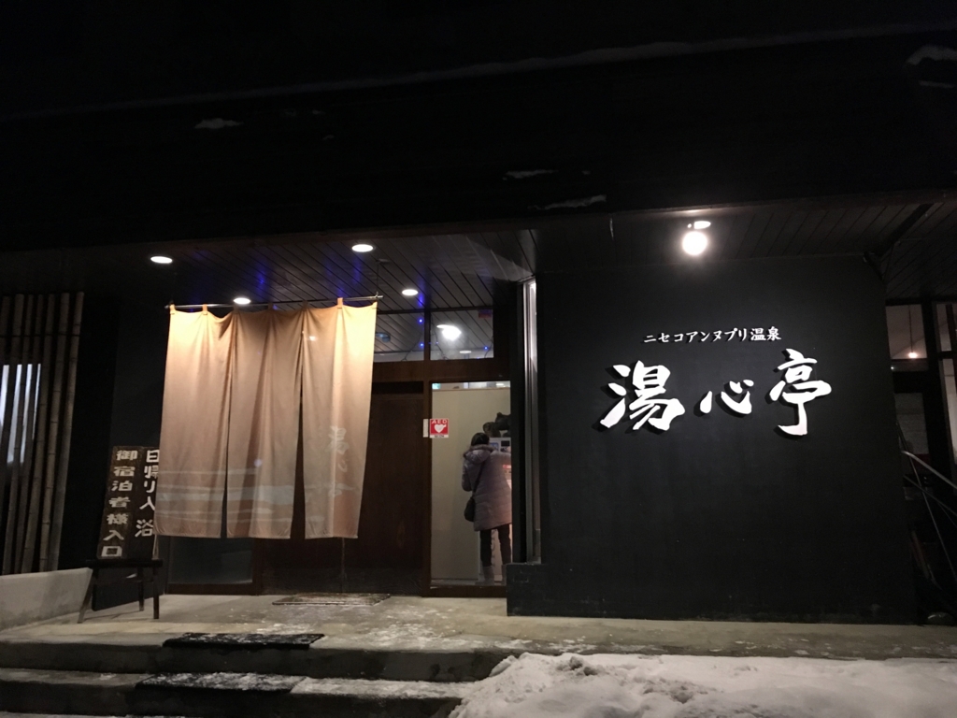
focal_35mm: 29
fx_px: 802
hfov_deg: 61.7
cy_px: 359
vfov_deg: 48.2
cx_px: 478
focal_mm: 4.15
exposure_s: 1/15
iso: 250
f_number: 2.2
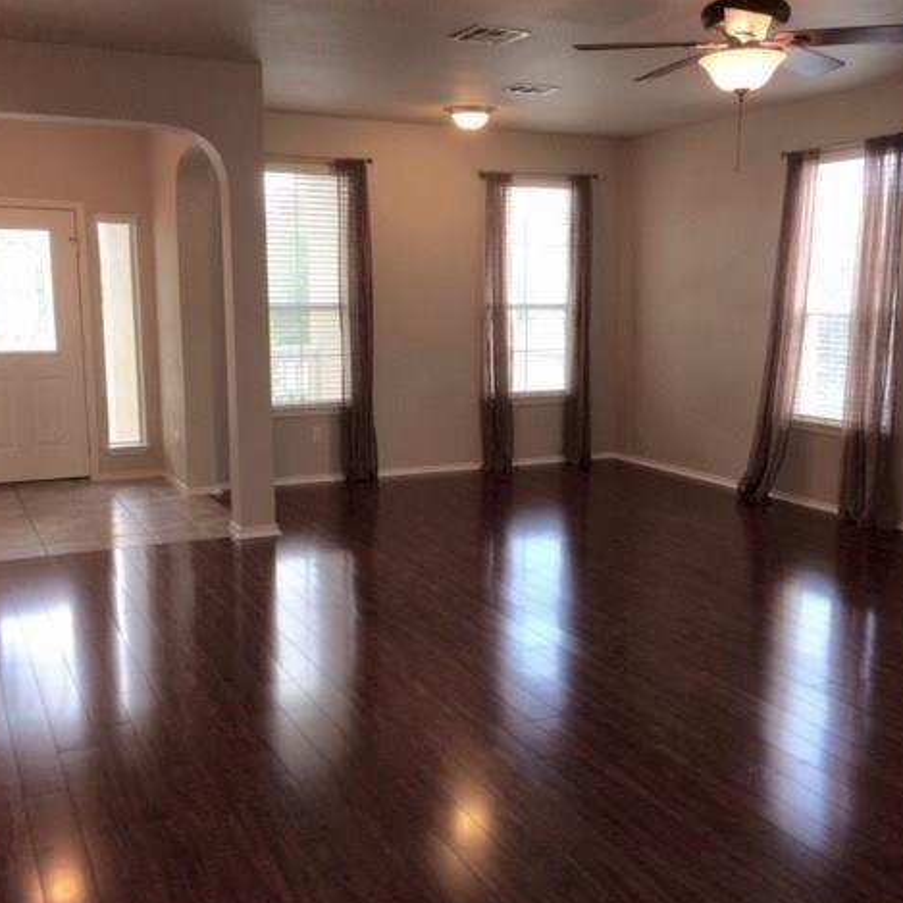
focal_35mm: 35
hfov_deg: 47.2
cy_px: 458
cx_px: 470
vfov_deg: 47.2
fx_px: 1033
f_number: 2.2
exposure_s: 1/40
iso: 32
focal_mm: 4.15
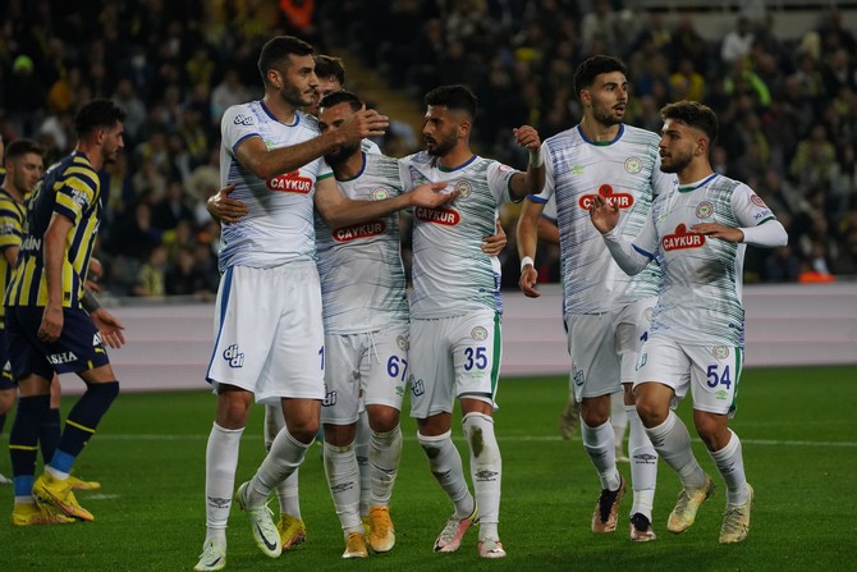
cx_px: 428
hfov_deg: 7.0
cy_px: 286
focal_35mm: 294
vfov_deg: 4.7
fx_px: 7000
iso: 5000
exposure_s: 1/2000
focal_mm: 294
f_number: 5.6
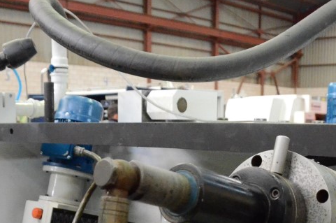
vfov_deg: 21.2
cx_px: 196
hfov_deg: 32.9
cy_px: 238
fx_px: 568
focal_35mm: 61
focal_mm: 18
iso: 6400
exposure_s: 1/125
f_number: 5.6
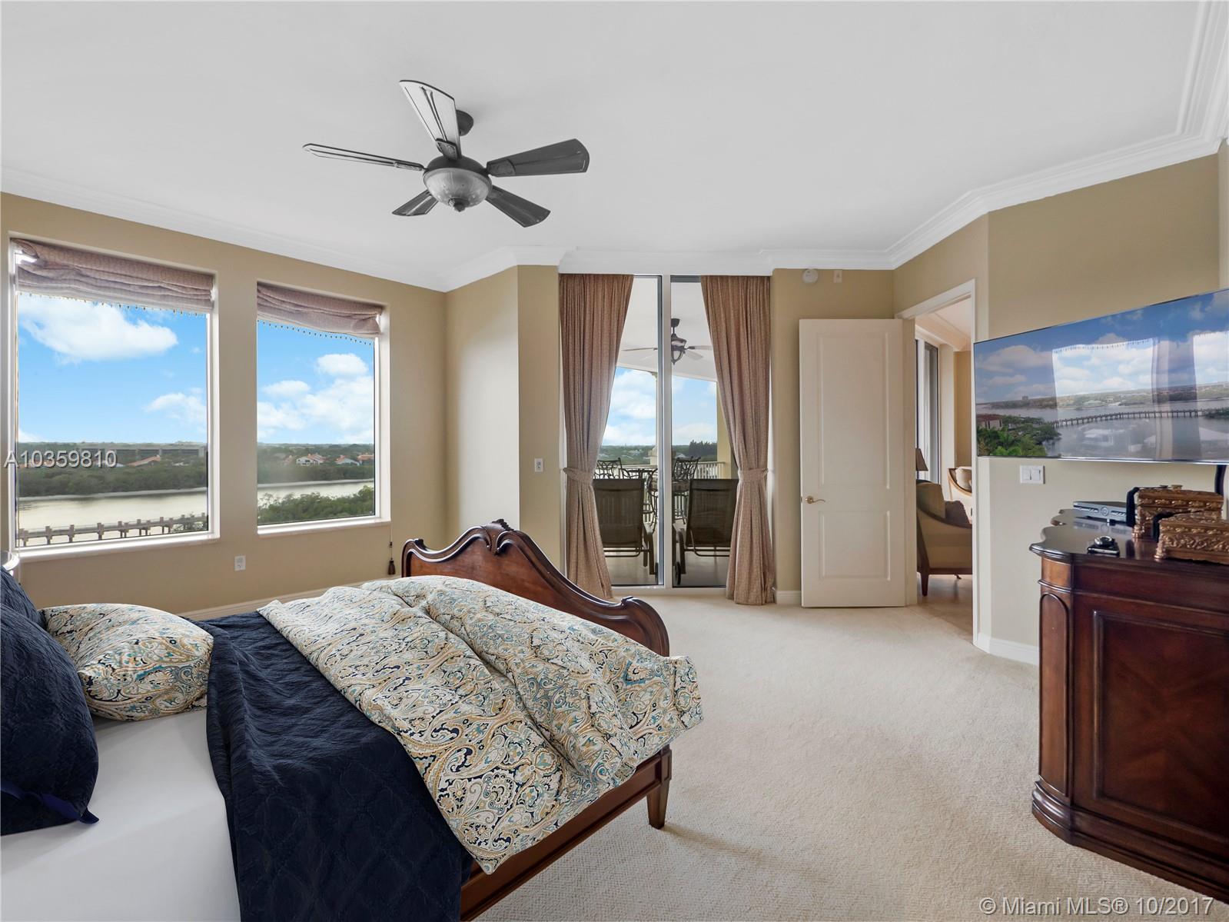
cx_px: 614
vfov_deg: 85.7
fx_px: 497
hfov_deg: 102.1
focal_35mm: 14
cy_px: 461
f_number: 5.6
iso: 200
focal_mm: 7
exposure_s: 1/200
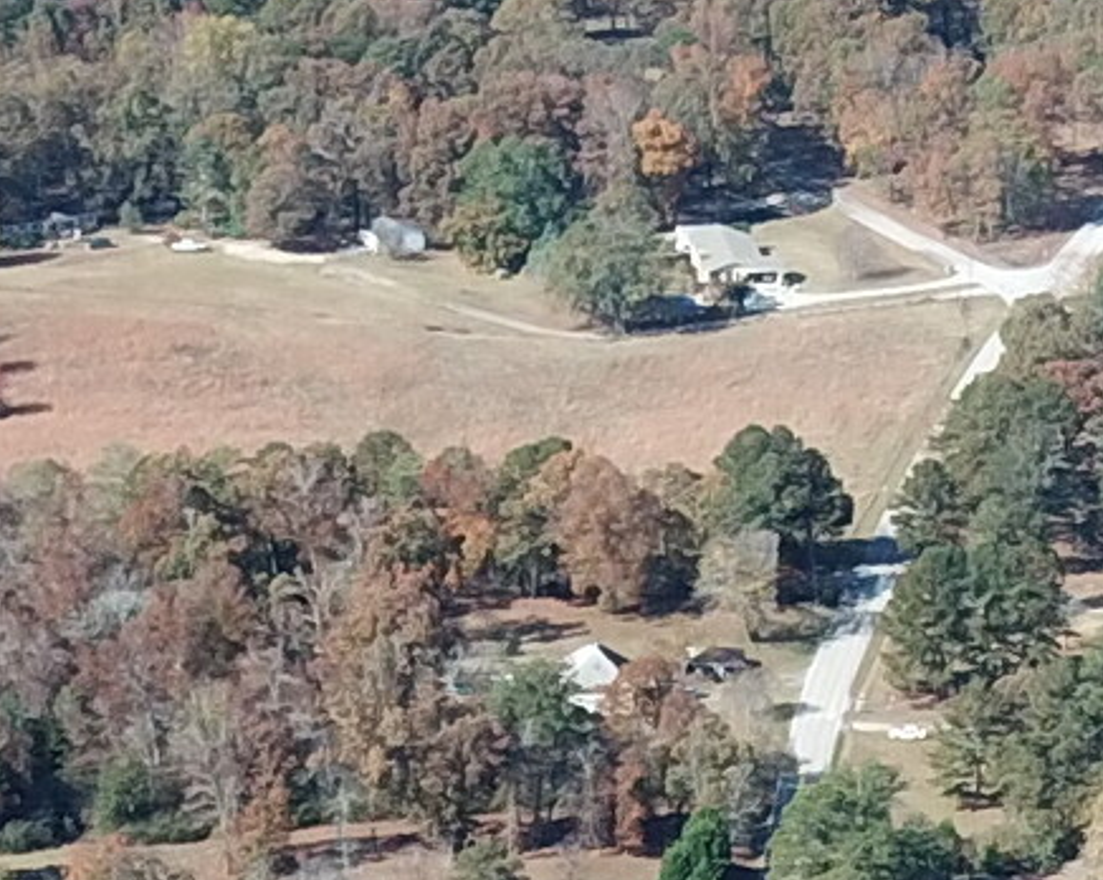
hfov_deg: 10.8
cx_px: 701
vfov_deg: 8.1
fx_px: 5838
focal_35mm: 179
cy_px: 1904
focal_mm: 4.73
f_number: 2.2
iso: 100
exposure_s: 1/774
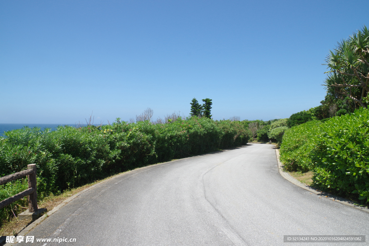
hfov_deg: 73.8
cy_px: 123
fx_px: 246
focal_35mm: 24
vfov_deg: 53.1
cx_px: 184
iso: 400
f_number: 7.1
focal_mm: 16
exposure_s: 1/400
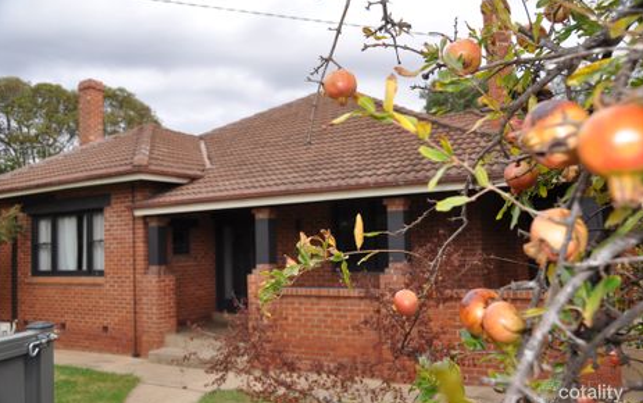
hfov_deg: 61.2
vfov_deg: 40.7
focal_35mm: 31
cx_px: 319
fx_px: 544
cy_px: 204
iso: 200
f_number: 5.6
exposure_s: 1/200
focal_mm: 20
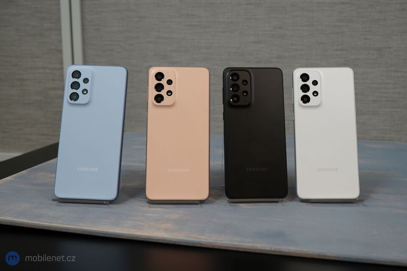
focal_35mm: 36
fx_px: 407
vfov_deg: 36.9
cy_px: 136
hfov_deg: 53.1
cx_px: 204
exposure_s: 1/160
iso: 1000
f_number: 6.3
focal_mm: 36
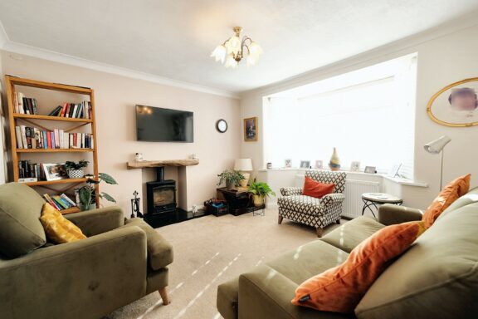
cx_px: 239
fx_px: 199
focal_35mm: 15
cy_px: 160
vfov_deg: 77.3
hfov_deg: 100.4
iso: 320
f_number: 4
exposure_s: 1/60
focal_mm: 10
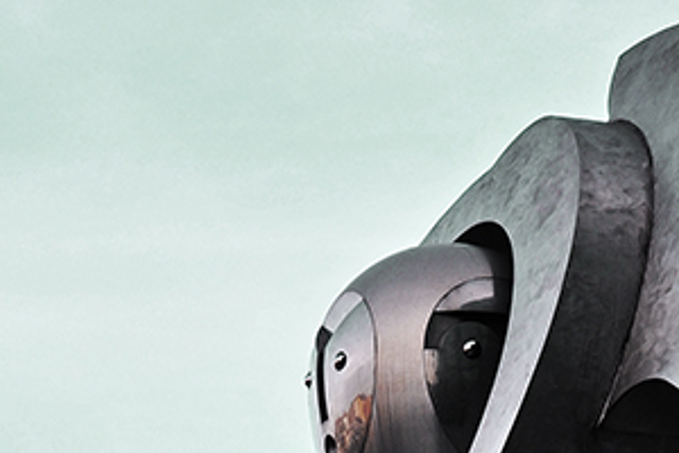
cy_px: 800
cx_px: 648
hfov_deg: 6.5
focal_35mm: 318
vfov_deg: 4.3
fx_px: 5997
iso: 200
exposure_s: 1/500
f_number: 5.6
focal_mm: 62
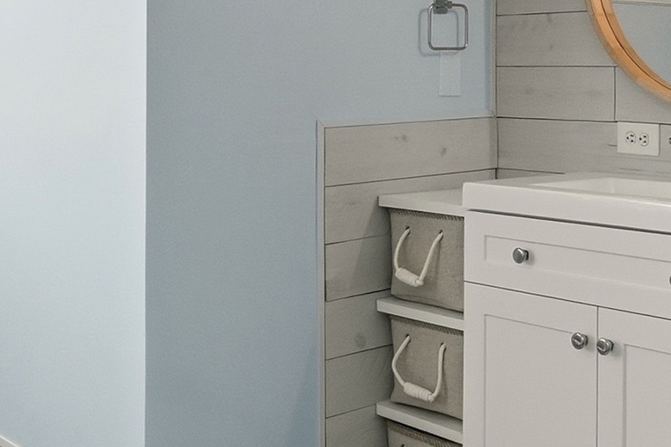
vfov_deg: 22.5
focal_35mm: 59
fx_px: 1099
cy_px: 62
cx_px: 449
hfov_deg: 33.6
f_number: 9
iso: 400
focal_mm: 10
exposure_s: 1/1250
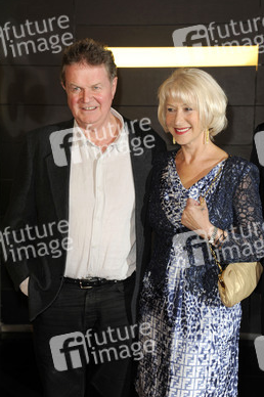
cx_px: 132
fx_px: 705
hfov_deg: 21.2
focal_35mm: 64
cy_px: 193
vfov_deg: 31.4
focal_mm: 62
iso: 800
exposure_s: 1/60
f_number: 5.6
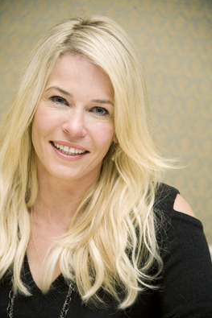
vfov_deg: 12.0
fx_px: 1521
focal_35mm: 172
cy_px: 159
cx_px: 106
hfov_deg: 8.0
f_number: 5.6
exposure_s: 1/60
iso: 500
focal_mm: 170
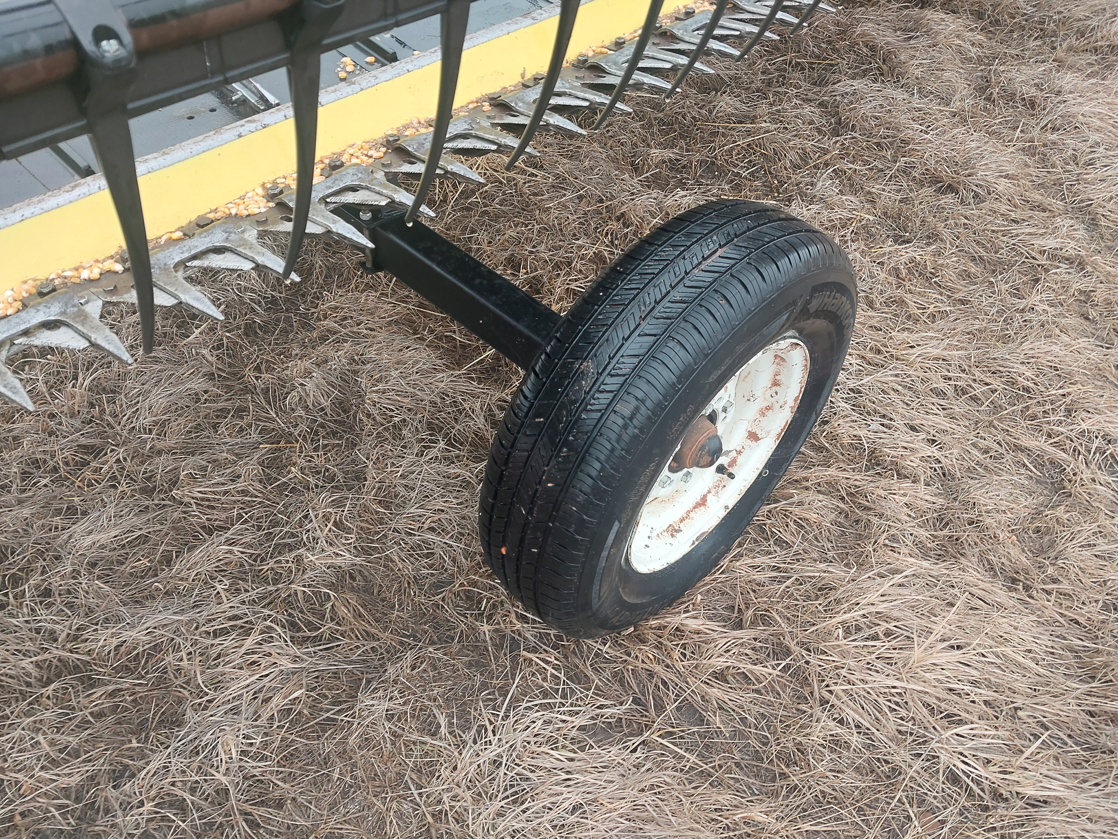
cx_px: 559
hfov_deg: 65.3
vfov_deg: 51.4
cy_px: 420
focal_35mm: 27
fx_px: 872
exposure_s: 1/60
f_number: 1.8
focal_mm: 4
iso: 50
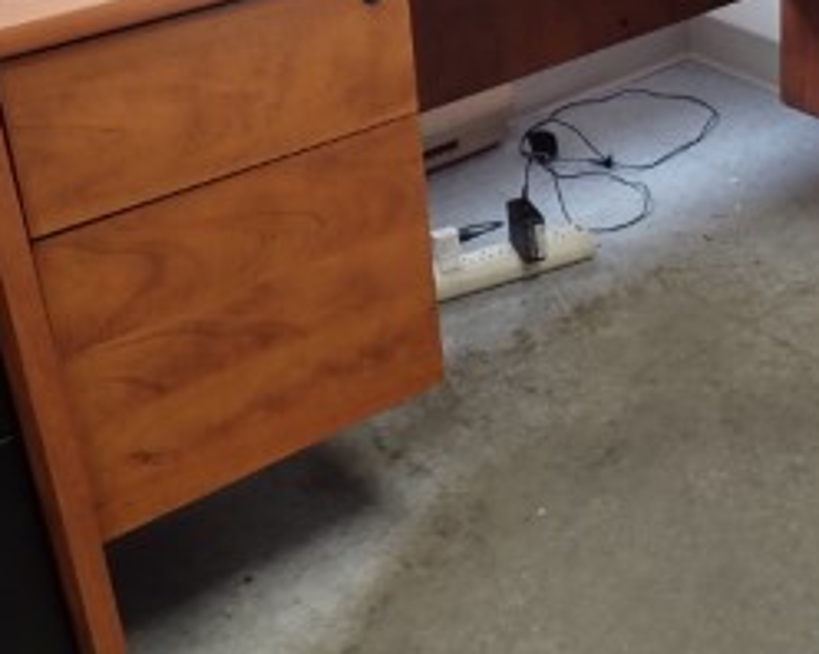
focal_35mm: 63
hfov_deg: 28.3
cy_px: 129
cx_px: 812
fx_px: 1526
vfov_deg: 23.8
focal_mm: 4.5
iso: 200
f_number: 2
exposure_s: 1/40
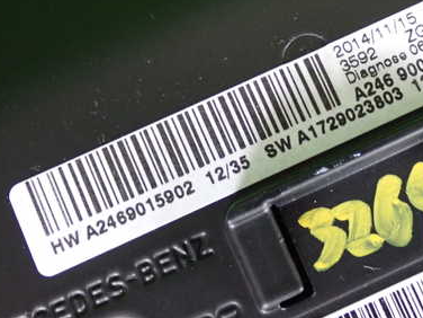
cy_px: 104
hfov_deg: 25.8
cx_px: 304
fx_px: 916
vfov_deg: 19.6
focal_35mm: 75
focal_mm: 8.4
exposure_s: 1/20
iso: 800
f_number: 3.1
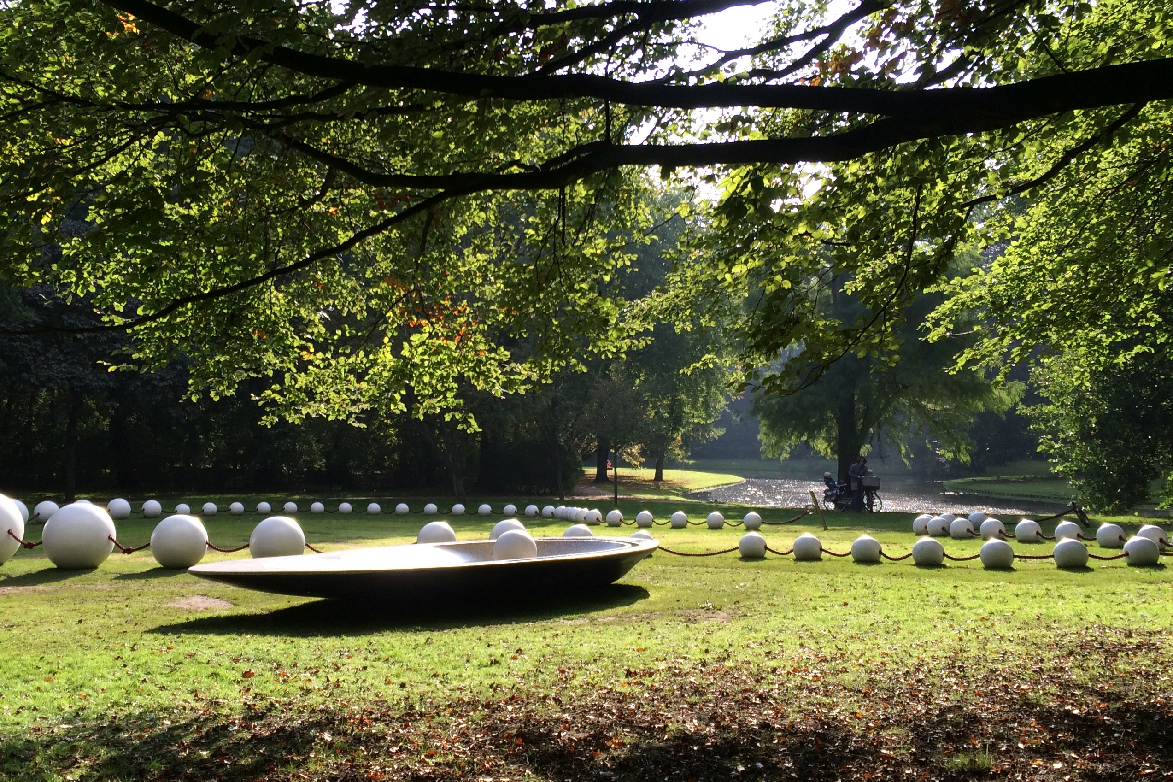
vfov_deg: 33.4
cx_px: 516
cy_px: 390
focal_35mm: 40
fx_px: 1303
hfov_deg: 48.4
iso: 32
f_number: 2.2
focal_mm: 4.12
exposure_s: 1/733
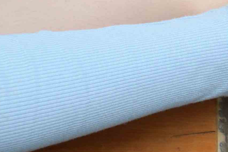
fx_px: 1191
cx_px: 400
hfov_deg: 10.3
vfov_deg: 7.2
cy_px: -79
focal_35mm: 188
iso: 800
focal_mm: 35
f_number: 5
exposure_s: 1/125
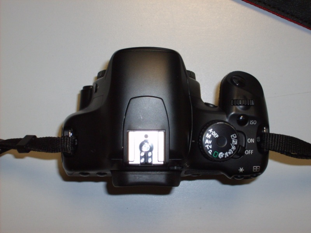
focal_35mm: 61
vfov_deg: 24.0
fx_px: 548
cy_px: 116
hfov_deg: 31.7
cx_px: 156
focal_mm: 10.3
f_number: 3.6
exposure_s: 1/60
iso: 100
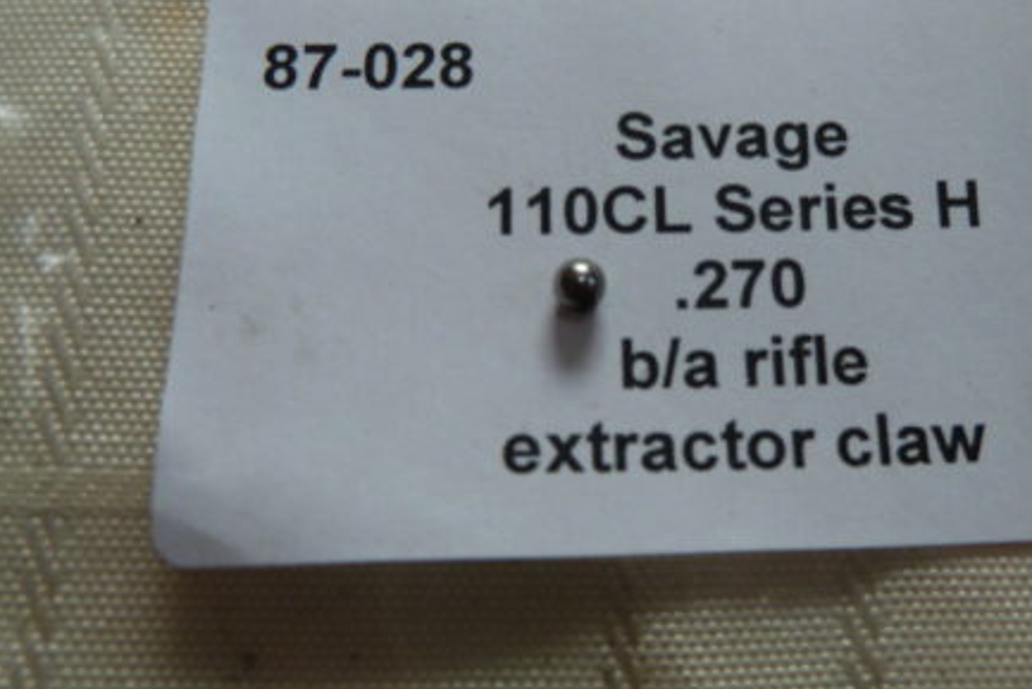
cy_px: 308
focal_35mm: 36
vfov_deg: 36.9
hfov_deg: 52.4
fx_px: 1032
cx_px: 665
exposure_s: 1/30
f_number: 3.3
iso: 100
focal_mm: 4.1
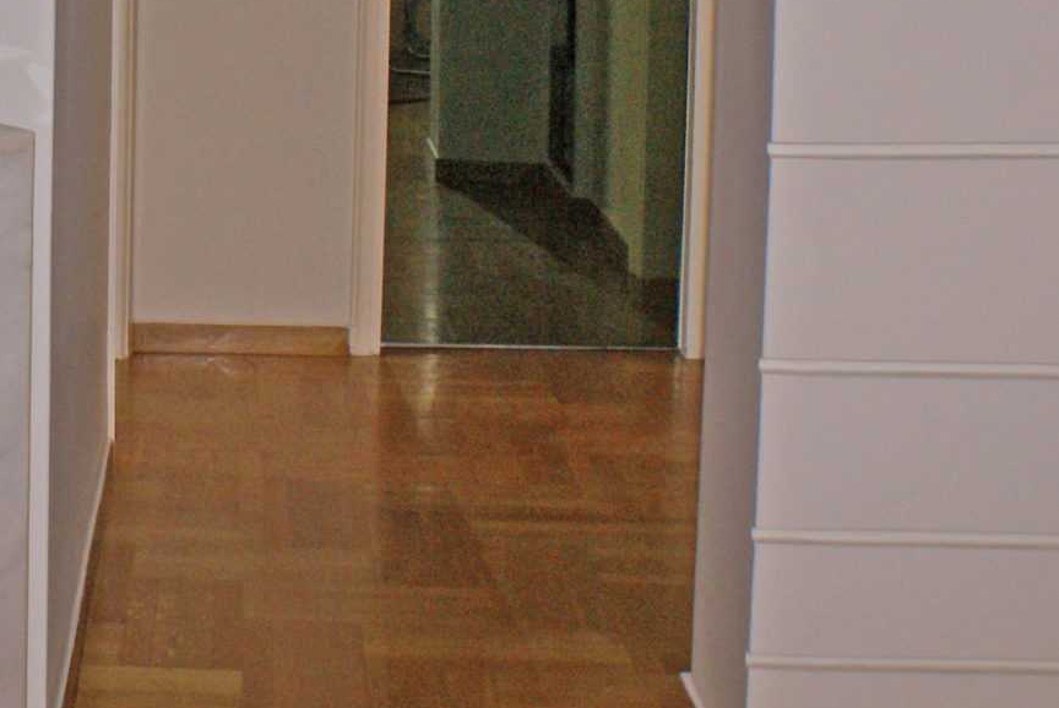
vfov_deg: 16.3
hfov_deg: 24.4
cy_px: -174
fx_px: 2356
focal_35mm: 80
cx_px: 38
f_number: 5.6
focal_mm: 18
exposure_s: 1/60
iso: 400
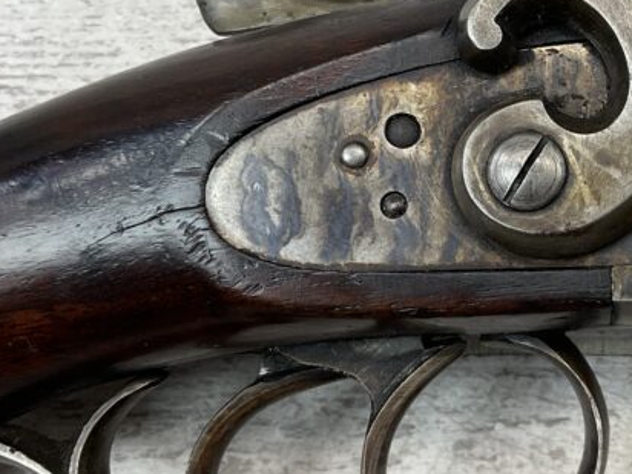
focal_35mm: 72
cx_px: 600
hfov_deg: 25.9
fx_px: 1315
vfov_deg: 20.3
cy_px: 138
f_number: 1.8
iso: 20
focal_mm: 3
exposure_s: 1/120
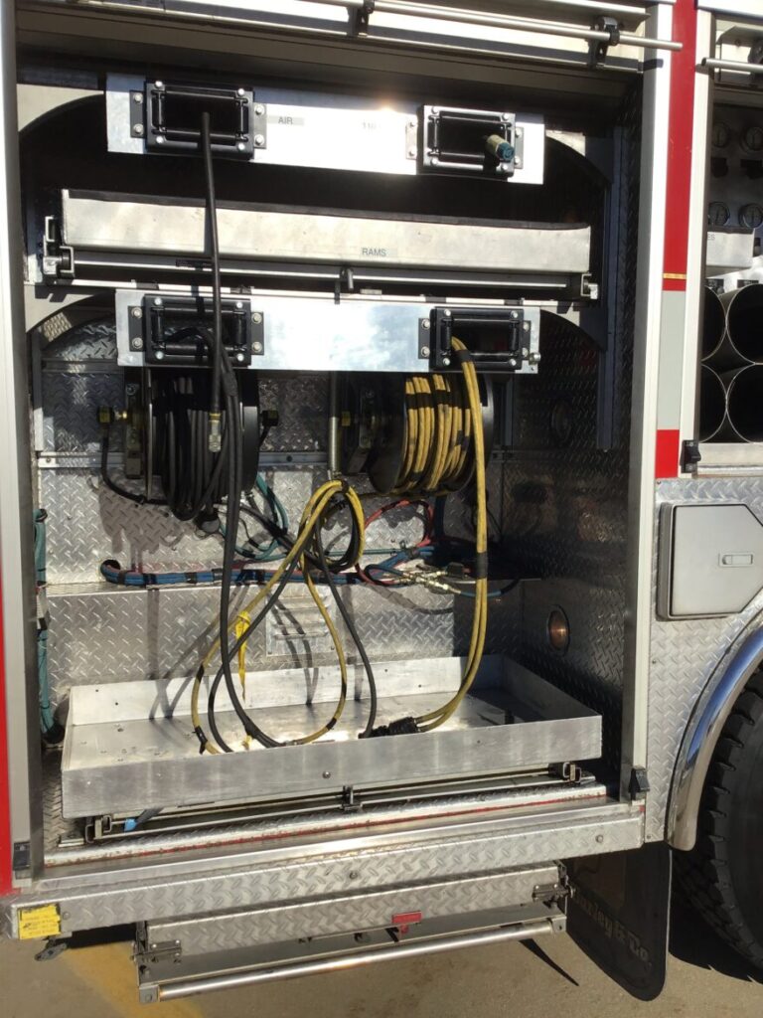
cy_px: 509
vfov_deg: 58.4
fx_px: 911
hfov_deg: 45.4
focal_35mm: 31
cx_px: 382
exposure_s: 1/2203
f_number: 2.4
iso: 25
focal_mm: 3.3
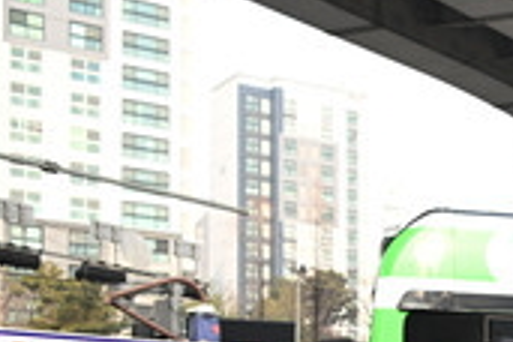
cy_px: 440
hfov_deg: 19.0
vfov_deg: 14.9
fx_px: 1254
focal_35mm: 88
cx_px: 855
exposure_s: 1/800
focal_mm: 24
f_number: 5
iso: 1000
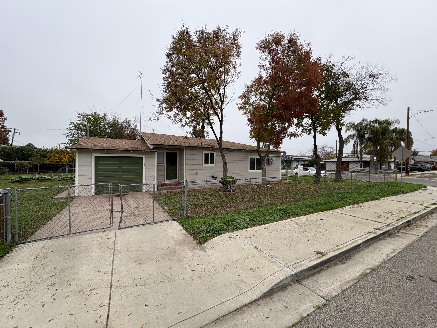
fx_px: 177
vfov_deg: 85.7
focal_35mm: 14
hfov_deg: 102.1
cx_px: 218
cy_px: 164
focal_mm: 2.22
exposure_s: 1/467
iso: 40
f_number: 2.2
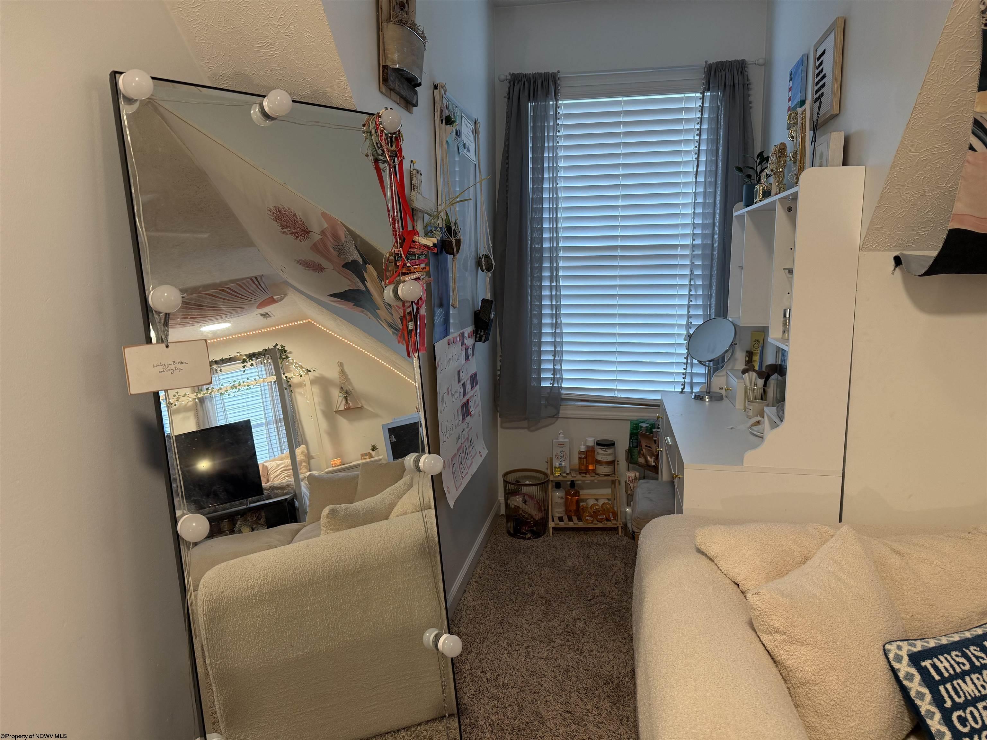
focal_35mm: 24
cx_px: 494
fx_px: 684
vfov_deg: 56.8
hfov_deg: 71.6
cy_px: 370
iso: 160
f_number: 1.78
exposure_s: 1/60
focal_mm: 6.76
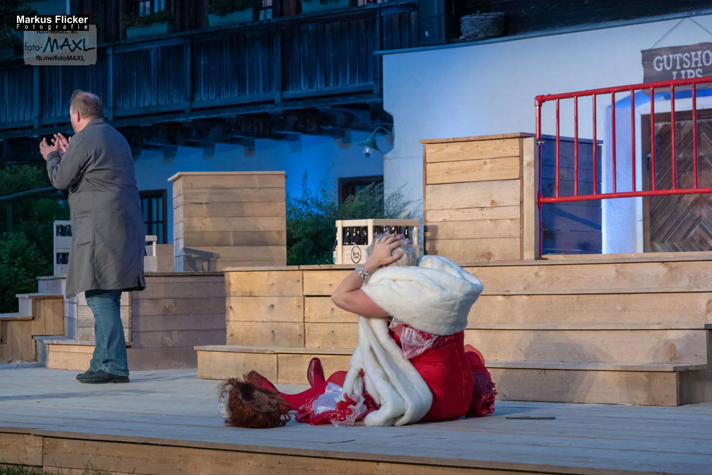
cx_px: 356
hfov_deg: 22.6
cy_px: 238
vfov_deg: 15.2
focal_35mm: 90
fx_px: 1780
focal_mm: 60
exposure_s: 1/250
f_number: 3.8
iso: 1250
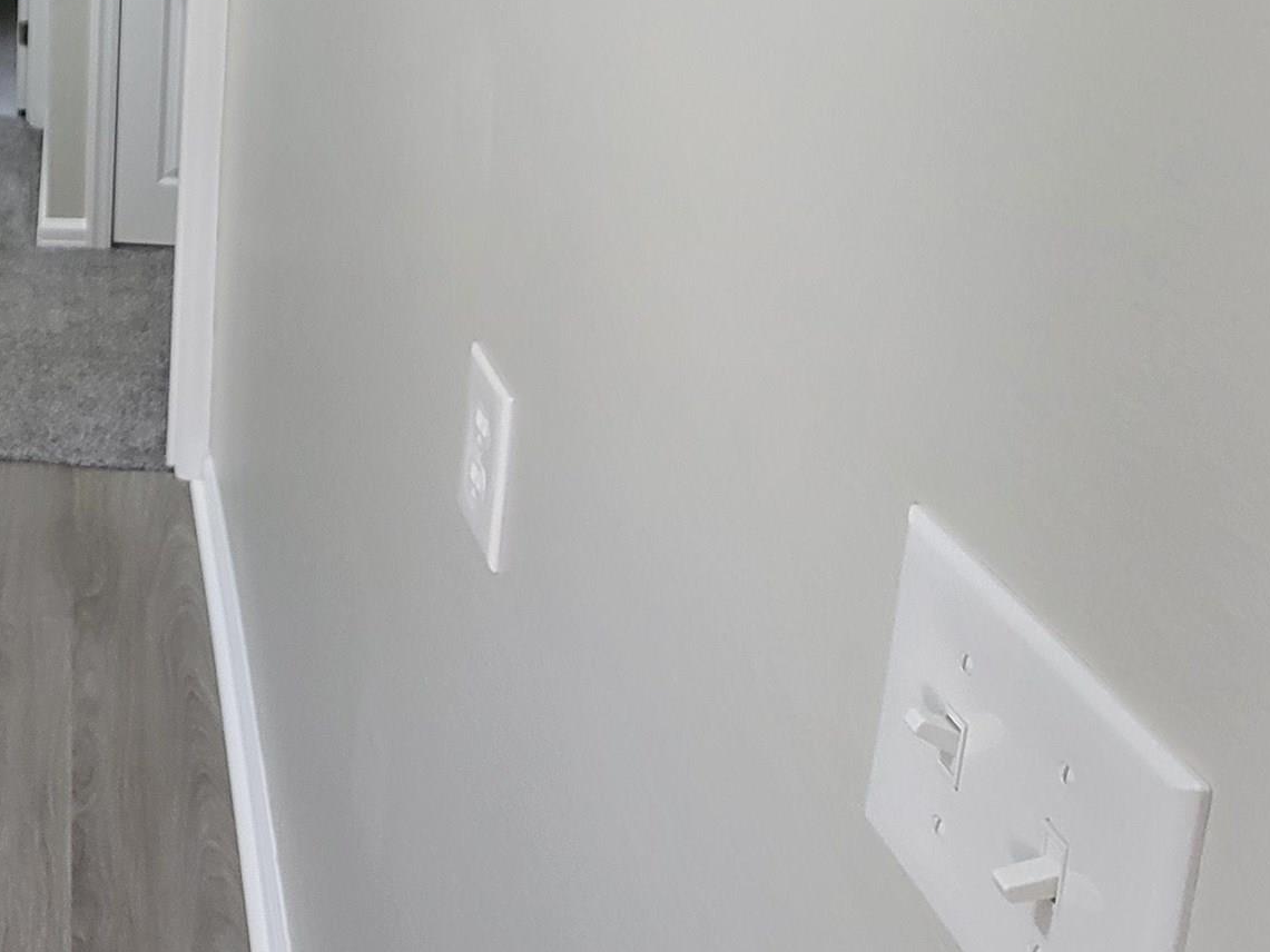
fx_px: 1284
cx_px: -115
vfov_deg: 34.8
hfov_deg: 42.1
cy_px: -106
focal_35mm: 35
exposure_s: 1/60
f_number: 2.2
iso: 250
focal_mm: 2.2
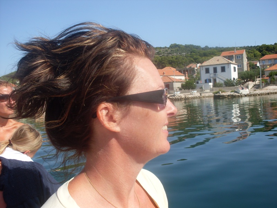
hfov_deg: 49.0
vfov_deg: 37.7
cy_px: 104
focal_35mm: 38
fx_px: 304
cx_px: 138
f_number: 8.4
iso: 80
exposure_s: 1/180
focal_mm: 6.3
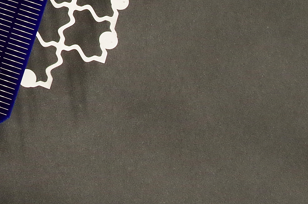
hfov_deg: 14.8
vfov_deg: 10.2
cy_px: -89
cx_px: -134
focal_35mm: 130
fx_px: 1110
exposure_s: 1/5
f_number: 11
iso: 1600
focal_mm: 24.38
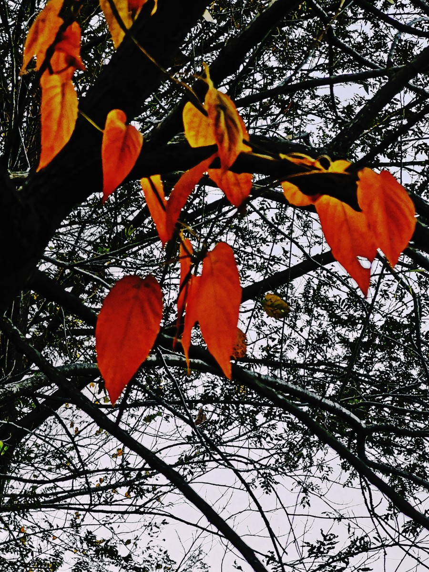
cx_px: 214
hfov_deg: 13.1
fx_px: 1867
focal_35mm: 113
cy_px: 286
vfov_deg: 17.4
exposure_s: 5
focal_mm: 7.48
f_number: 2.4
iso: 50
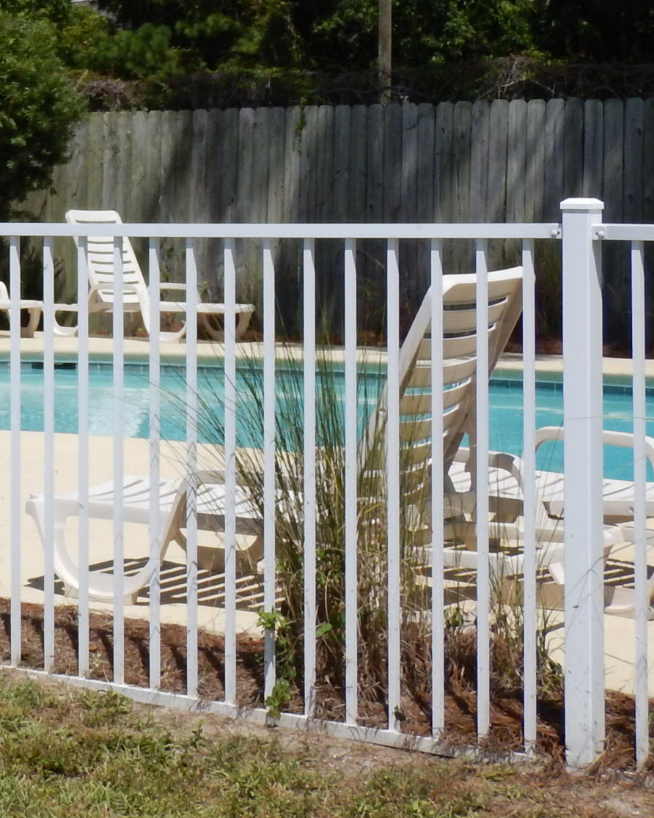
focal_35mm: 105
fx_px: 2542
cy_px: 125
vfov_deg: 18.1
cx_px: -227
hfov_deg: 14.0
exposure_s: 1/1500
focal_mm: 7.2
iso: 125
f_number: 4.2
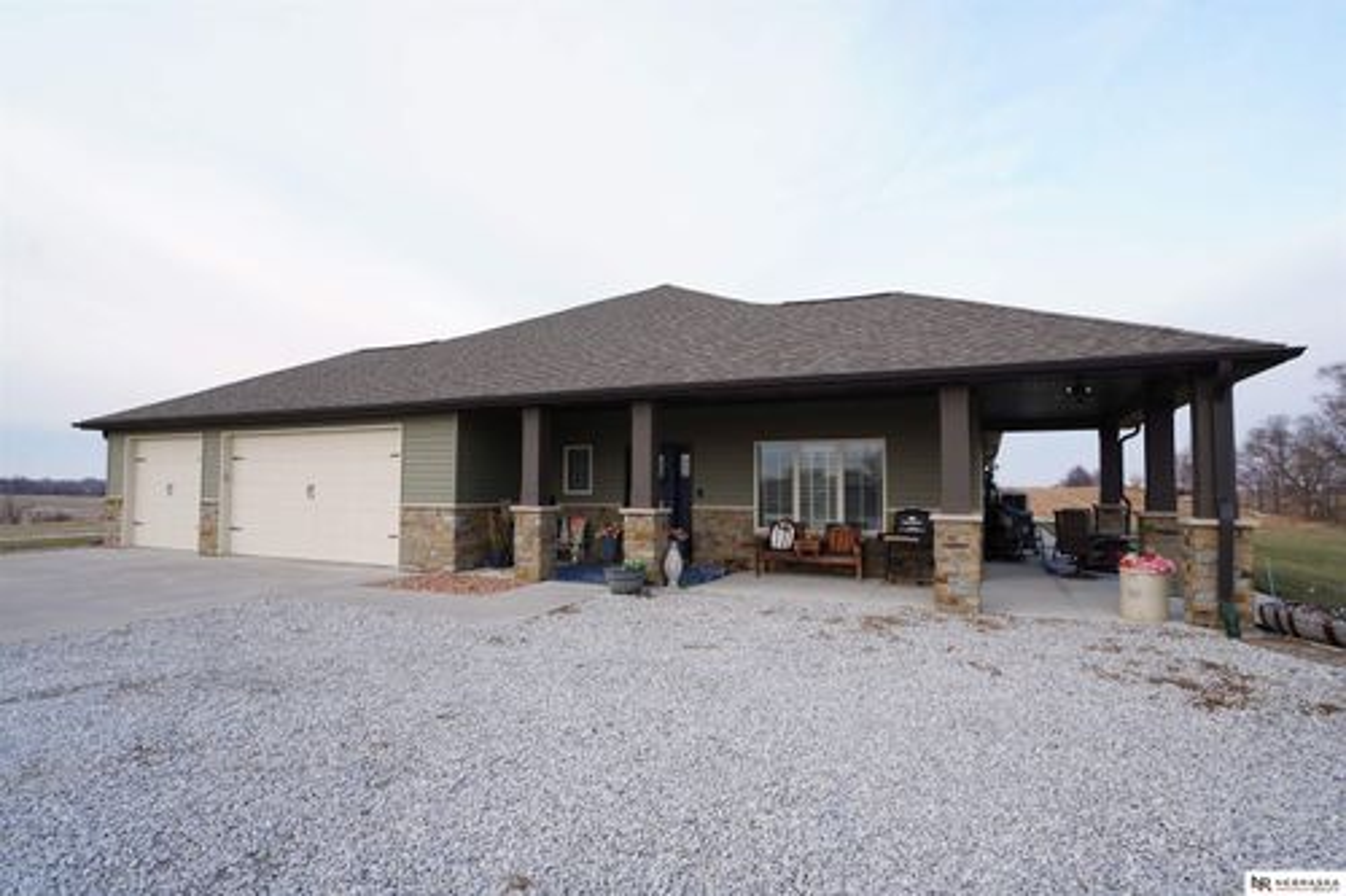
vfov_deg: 67.3
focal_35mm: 18
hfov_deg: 90.0
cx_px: 673
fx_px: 673
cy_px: 448
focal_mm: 18
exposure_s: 1/50
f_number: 5.6
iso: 100
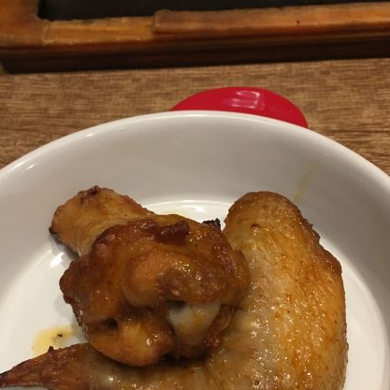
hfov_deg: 39.2
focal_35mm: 43
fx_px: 548
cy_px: 267
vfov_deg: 38.6
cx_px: 182
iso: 100
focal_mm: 4.15
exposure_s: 1/33
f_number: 2.2
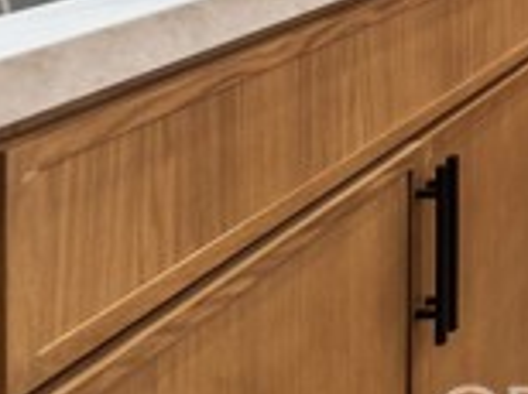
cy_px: -264
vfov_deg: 19.7
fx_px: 914
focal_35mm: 60
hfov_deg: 20.7
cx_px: 981
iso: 320
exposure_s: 1/10
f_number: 7.1
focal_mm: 10
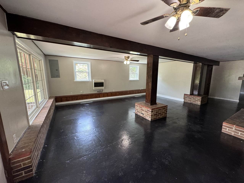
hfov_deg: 102.1
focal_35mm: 14
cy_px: 92
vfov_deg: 85.7
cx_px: 122
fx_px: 99
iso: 200
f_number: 2.2
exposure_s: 1/60
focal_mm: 2.22
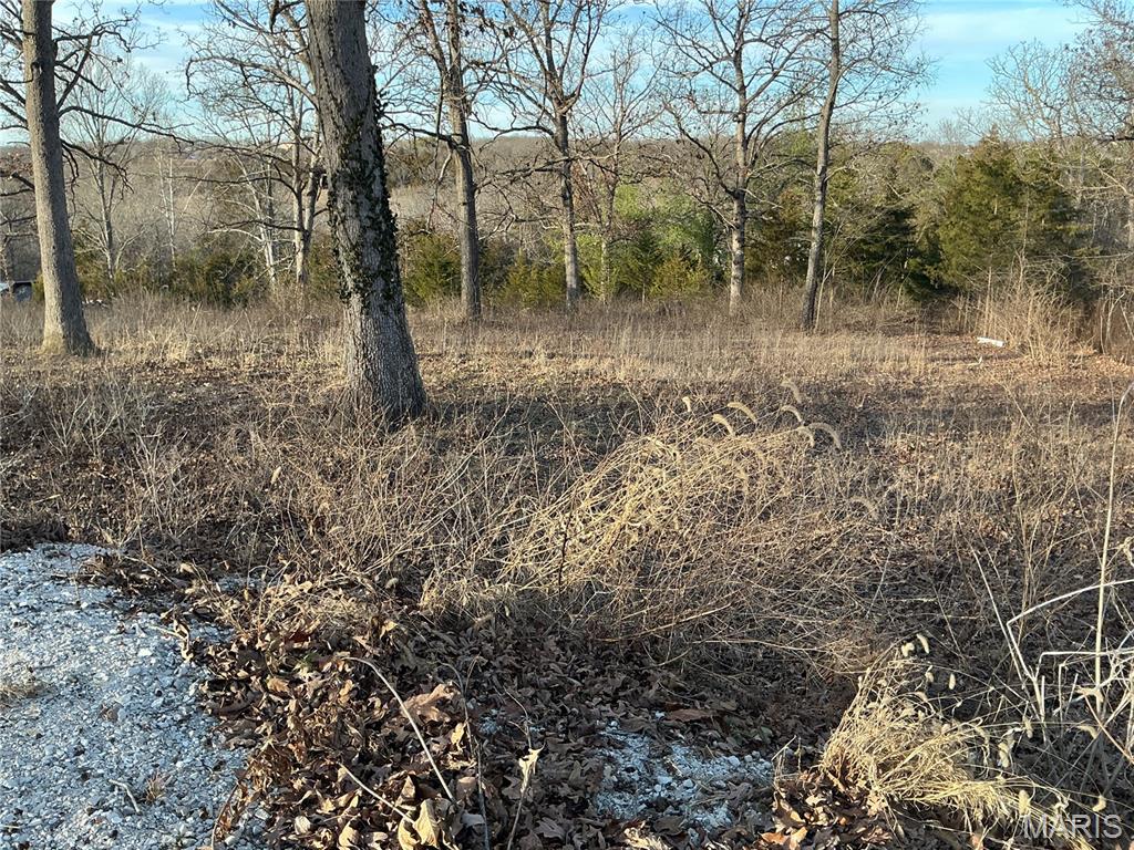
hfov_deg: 61.7
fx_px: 950
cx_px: 567
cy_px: 425
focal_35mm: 29
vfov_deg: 48.2
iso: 25
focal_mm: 3
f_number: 1.8
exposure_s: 1/237
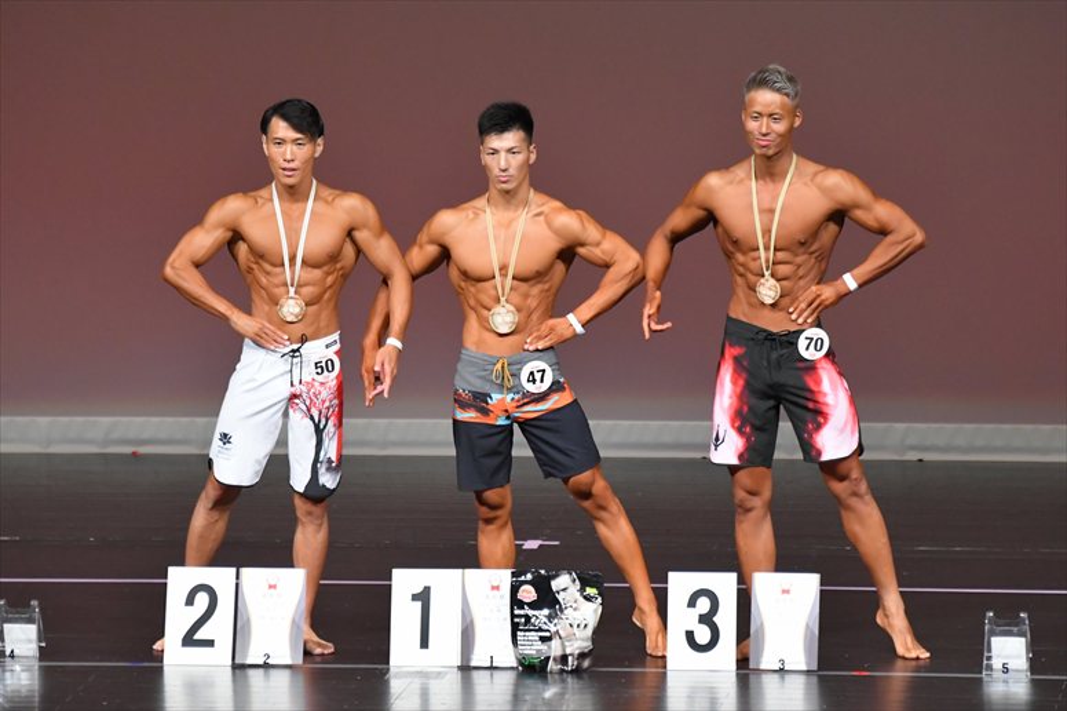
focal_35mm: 300
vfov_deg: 4.6
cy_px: 356
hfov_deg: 6.9
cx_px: 534
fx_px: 8887
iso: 4000
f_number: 5.6
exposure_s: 1/400
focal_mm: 200
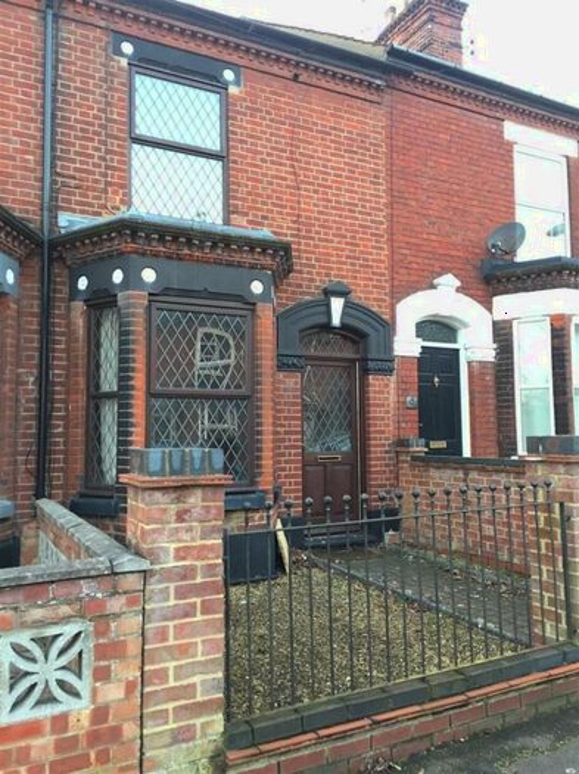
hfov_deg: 48.2
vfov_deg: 61.7
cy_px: 387
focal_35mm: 29
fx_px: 648
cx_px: 290
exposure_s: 1/33
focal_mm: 4.15
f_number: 2.2
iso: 160
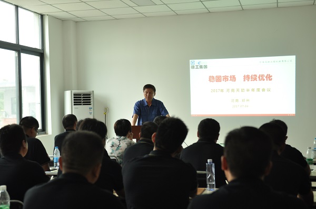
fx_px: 473
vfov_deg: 25.0
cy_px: 104
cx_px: 158
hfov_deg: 36.9
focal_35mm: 54
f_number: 3.2
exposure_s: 1/40
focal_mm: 36
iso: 400
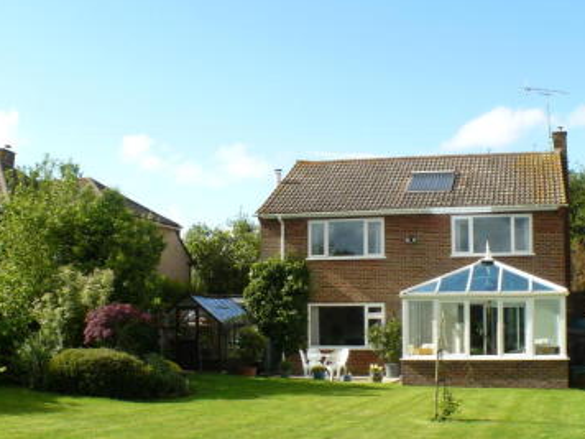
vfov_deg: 24.7
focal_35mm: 59
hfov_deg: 32.4
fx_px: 997
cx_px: 392
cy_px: 274
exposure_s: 1/250
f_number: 5
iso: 100
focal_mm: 6
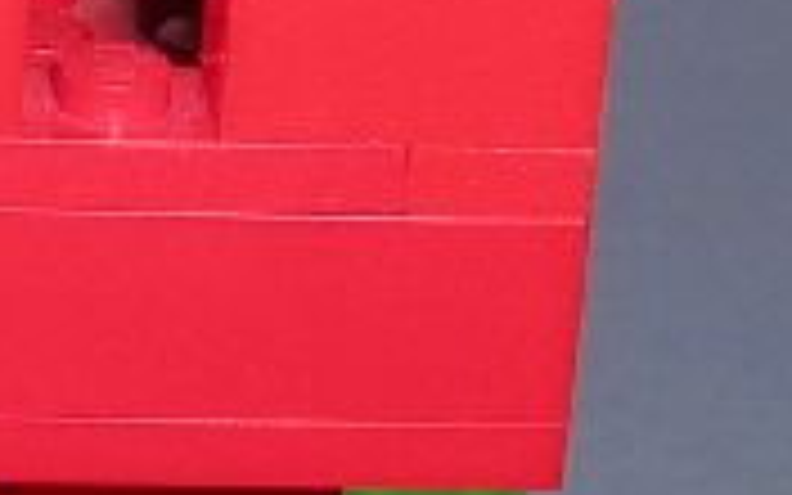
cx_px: -243
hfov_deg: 8.3
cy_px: -230
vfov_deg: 5.3
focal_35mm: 248
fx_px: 5353
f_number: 5.5
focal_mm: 8
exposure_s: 1/60.1
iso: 50
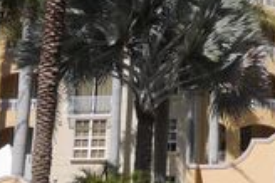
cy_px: -26
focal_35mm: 89
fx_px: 679
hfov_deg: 22.2
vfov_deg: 14.9
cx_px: 263
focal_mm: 5
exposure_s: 1/500
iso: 80
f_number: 5.4
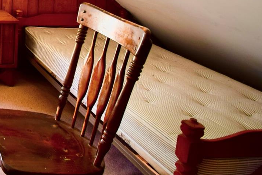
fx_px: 313
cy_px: -30
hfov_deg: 30.7
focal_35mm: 43
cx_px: -109
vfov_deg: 27.7
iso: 100
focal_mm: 10
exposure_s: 1.3
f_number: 8
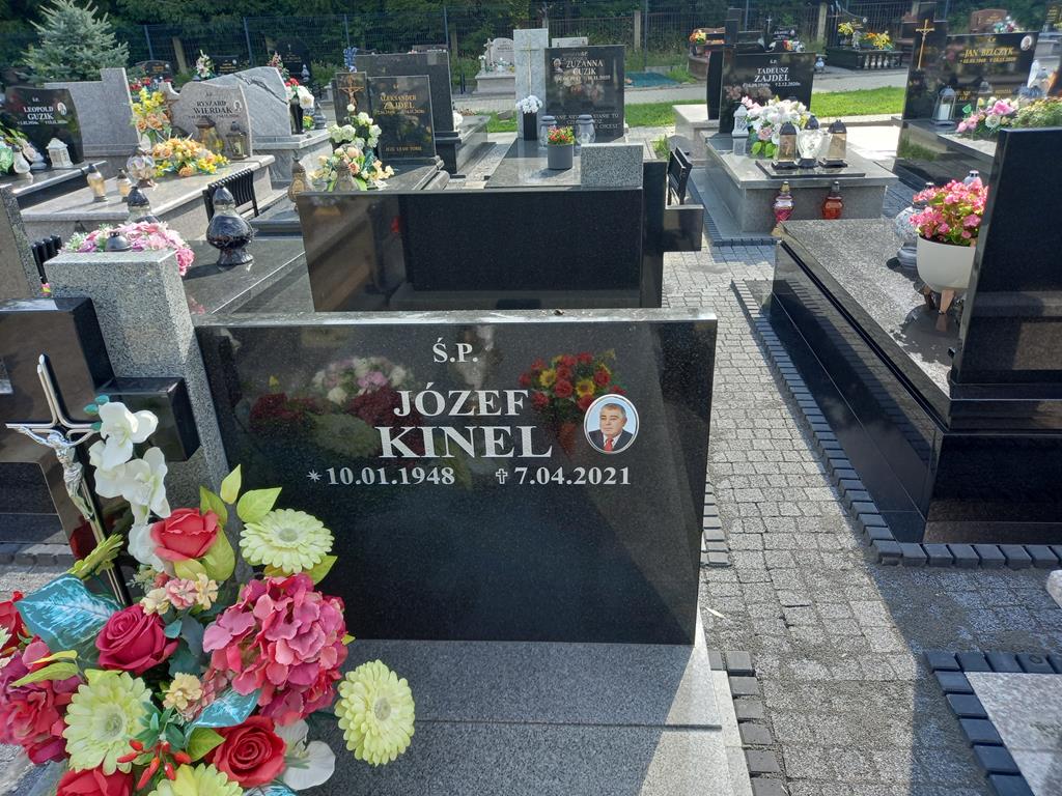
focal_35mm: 25
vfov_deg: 54.9
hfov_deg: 69.4
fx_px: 767
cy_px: 398
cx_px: 531
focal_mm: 4.6
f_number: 2
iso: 25
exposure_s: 1/184
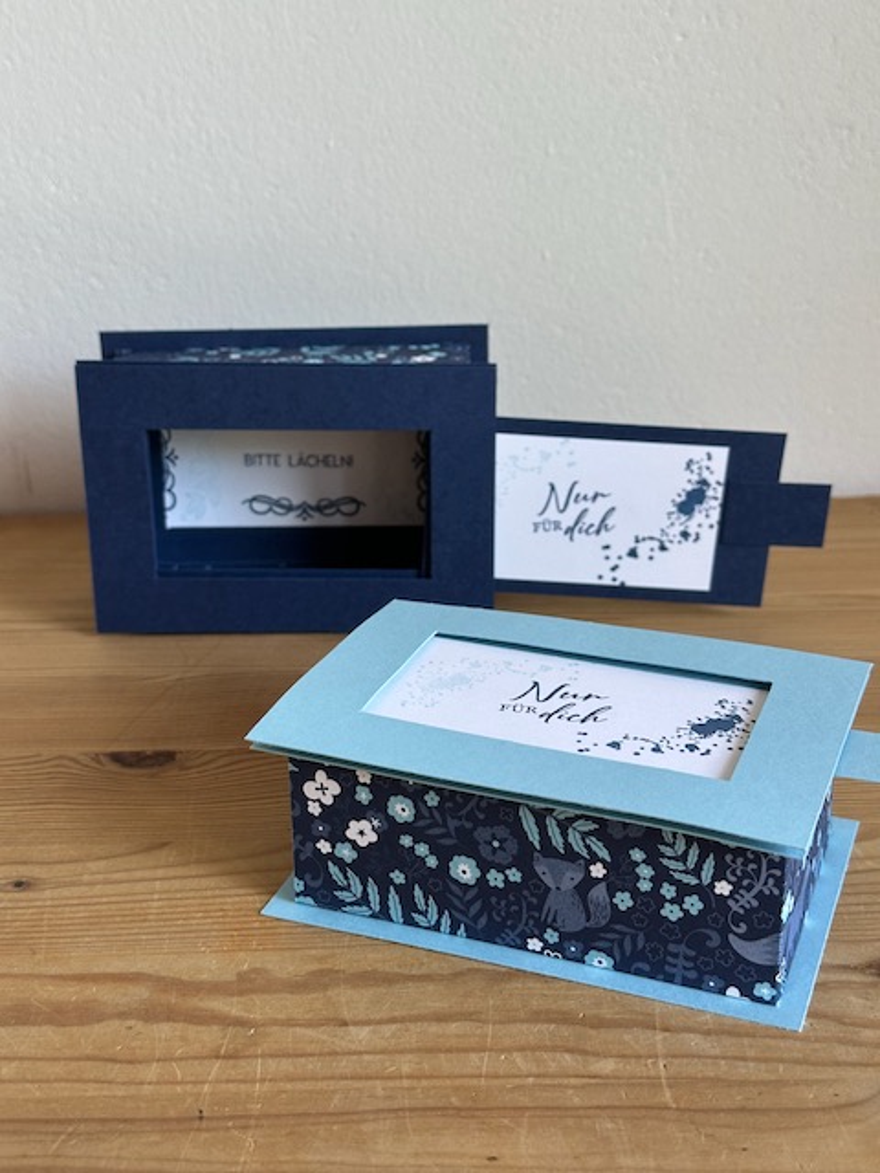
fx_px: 1627
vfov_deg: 39.7
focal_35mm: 48
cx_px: 440
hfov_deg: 30.3
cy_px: 586
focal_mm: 6.86
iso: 125
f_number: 1.78
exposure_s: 1/60
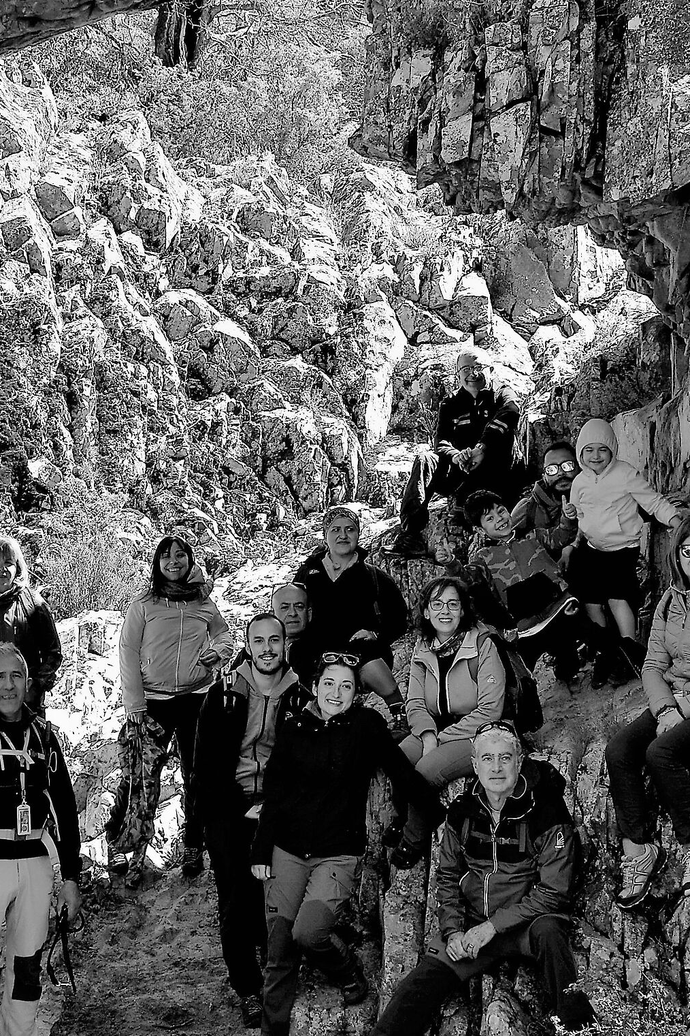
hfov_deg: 19.2
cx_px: 257
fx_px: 2041
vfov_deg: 28.4
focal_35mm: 71
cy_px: 634
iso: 200
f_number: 6.3
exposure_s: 1/250
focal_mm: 30
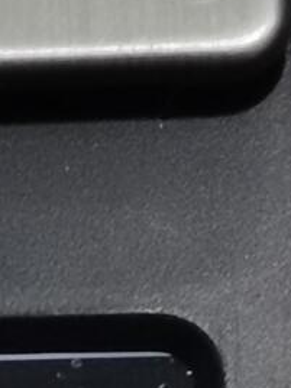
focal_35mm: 477
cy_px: -433
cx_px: -494
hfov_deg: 3.1
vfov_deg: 4.1
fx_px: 5347
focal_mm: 5.58
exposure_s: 1/100
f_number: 1.8
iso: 64
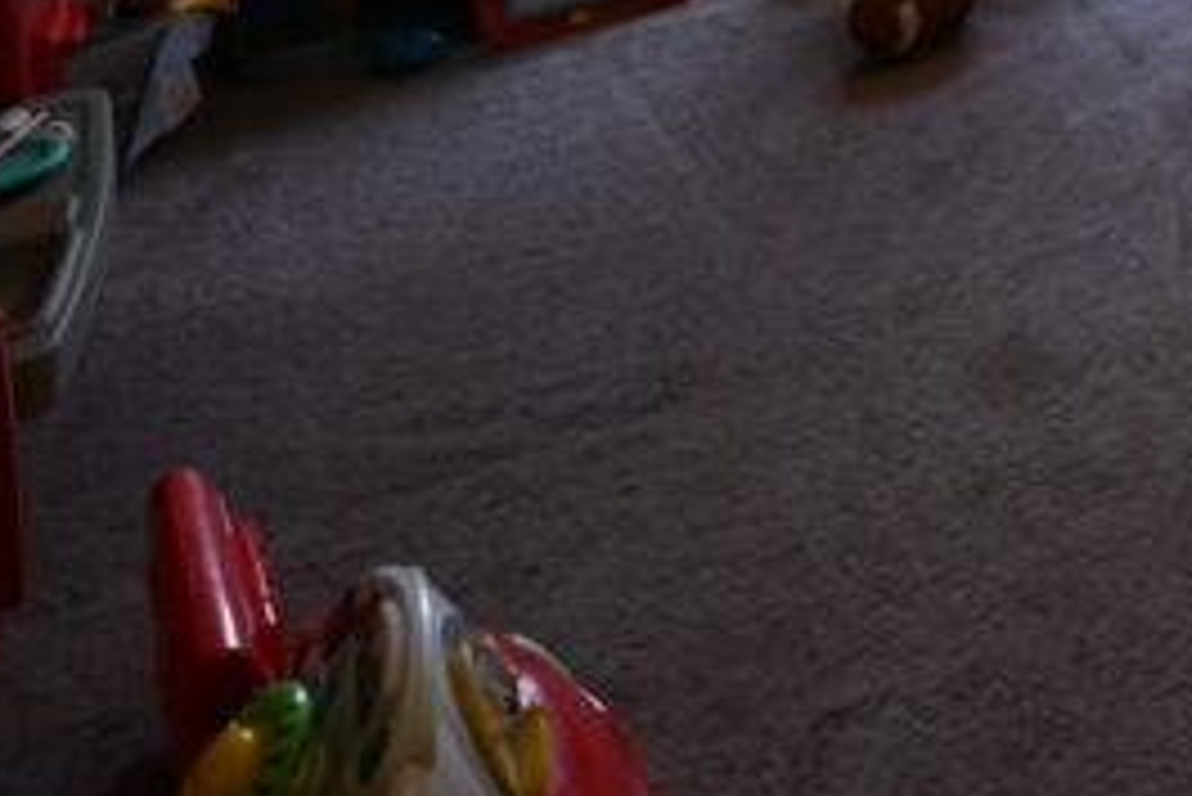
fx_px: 1789
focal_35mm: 54
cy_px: -567
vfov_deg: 19.7
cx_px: 1583
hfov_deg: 29.2
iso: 100
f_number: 2.8
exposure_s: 1/25
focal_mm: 14
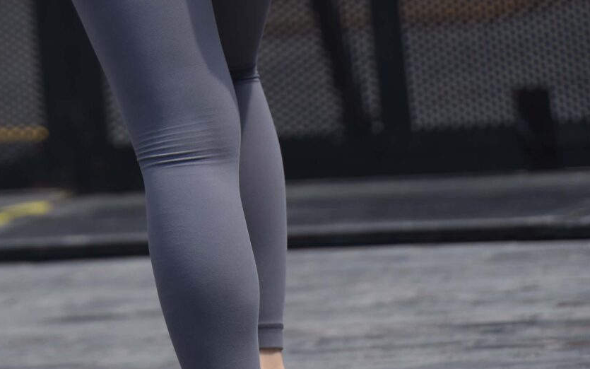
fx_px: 10050
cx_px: -3
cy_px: -300
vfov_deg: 2.1
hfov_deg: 3.4
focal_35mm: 625
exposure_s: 1/1000
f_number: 2.8
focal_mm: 200
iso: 200
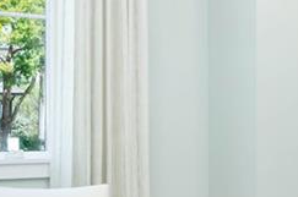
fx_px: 678
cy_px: 119
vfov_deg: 16.5
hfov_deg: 24.5
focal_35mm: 82
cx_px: 218
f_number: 9
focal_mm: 13
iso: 200
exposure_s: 1/100
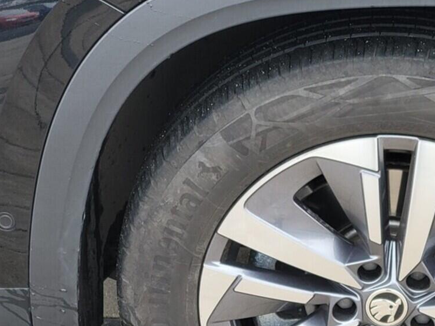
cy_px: 272
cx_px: 391
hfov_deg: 13.3
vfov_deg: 10.1
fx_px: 1847
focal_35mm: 147
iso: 64
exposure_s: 1/50
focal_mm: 7.12
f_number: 2.4
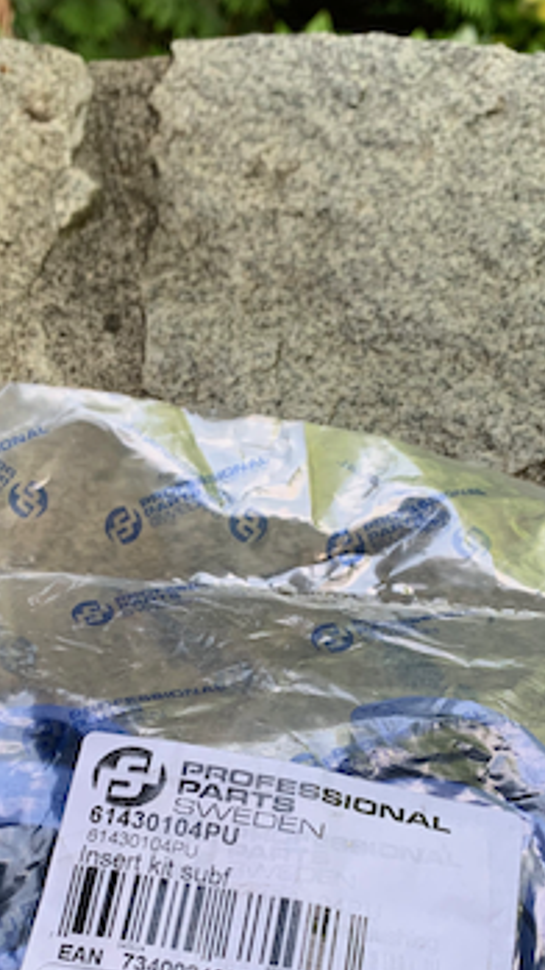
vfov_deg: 39.2
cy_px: 684
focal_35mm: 52
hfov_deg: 23.0
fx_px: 1338
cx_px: 253
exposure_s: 1/121
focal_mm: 4.25
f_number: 1.8
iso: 64
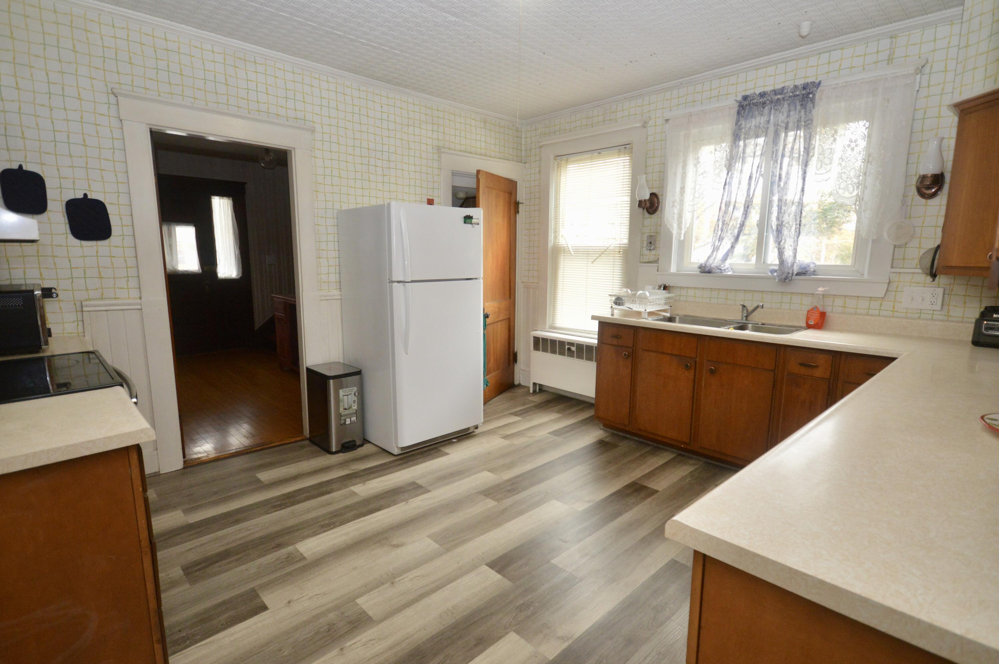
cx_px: 500
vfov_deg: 69.5
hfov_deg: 92.5
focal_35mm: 17
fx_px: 478
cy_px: 332
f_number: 4.2
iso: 1000
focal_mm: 11.5
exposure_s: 1/60
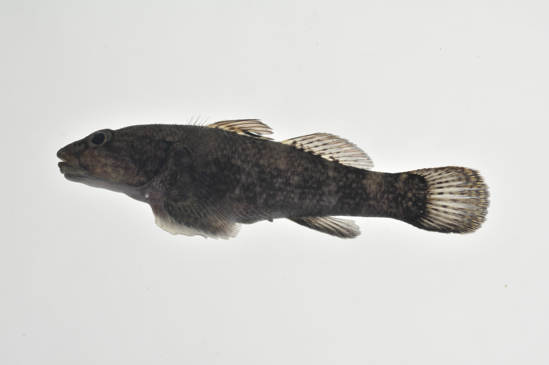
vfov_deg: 8.7
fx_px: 2399
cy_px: 182
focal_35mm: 158
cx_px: 274
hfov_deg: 13.1
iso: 200
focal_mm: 105
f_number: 25
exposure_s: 1/60
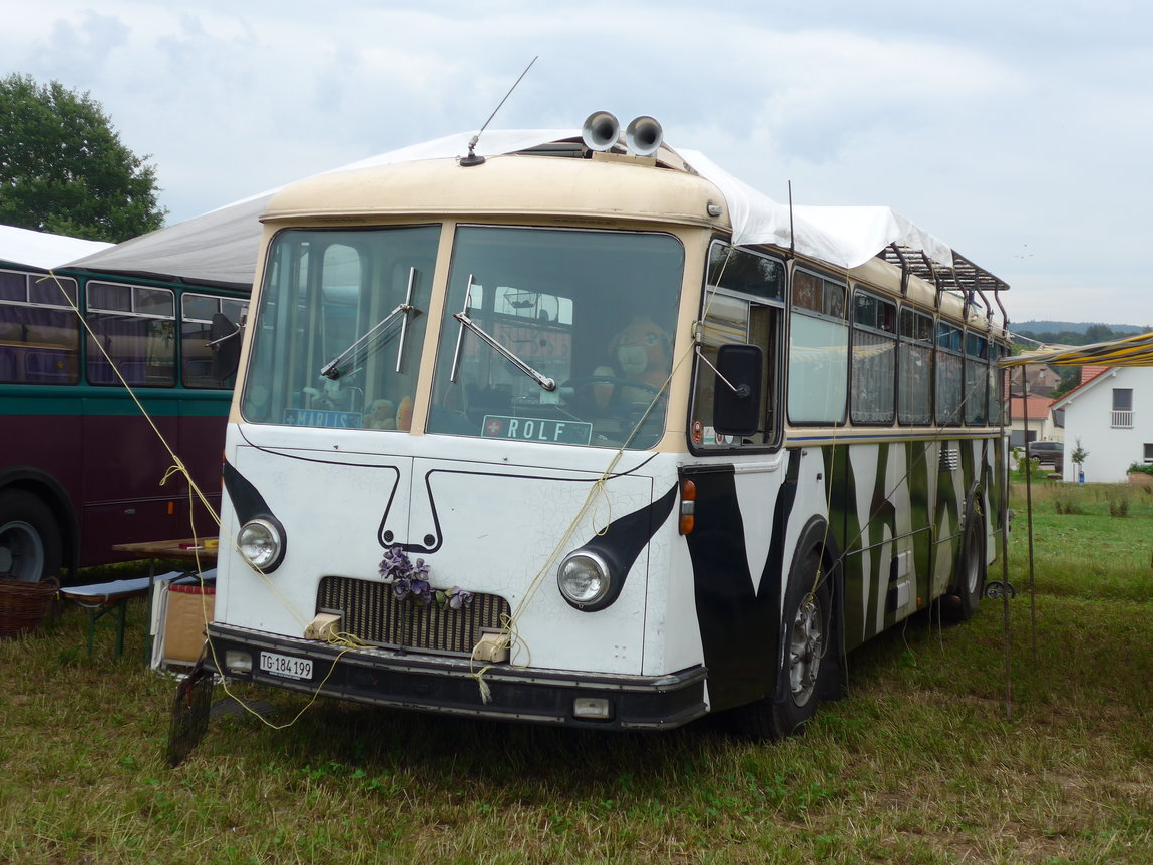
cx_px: 562
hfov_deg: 39.6
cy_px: 419
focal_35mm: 48
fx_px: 1599
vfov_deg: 30.3
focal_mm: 9.5
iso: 80
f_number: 3
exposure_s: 1/500
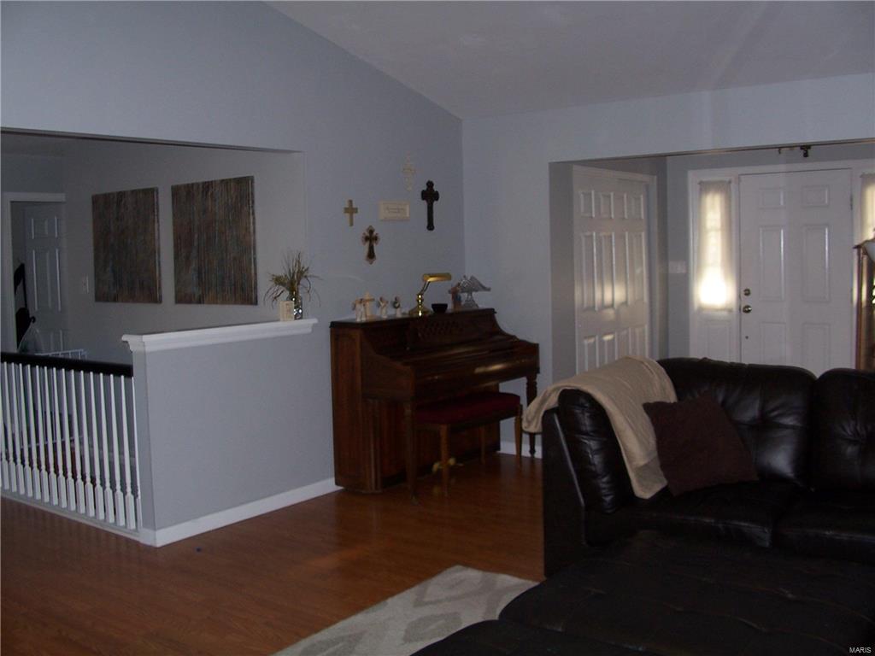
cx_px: 438
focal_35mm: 35
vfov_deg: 40.7
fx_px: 885
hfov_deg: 52.6
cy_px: 328
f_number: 2.8
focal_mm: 6
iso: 80
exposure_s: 1/60
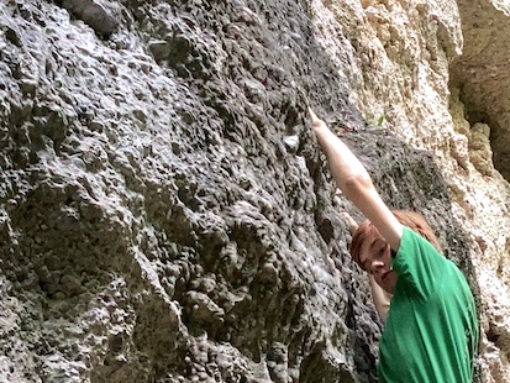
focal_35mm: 90
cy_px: 389
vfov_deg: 16.1
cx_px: 220
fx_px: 1326
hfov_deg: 21.8
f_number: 2.4
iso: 160
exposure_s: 1/60
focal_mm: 3.3
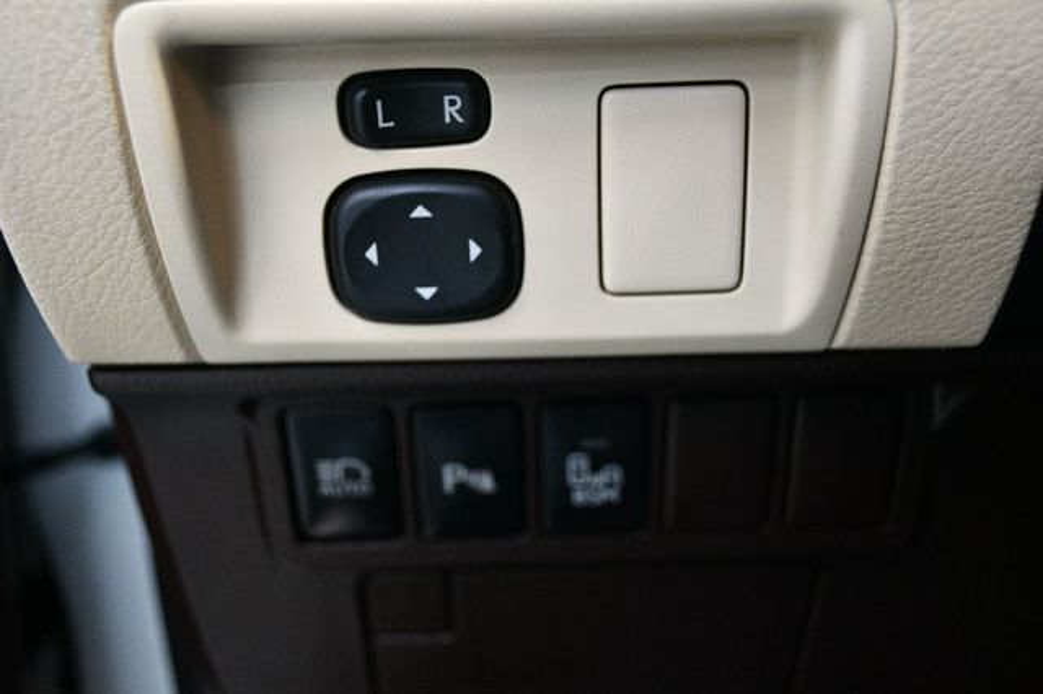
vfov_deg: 36.8
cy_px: 347
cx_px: 522
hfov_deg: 53.2
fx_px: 1042
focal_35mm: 36
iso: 3200
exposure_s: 1/60
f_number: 4
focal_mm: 24
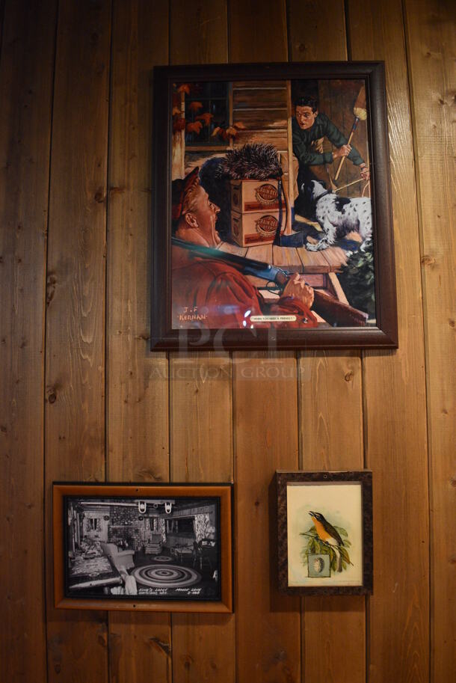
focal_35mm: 27
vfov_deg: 67.3
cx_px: 228
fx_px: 512
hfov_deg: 48.0
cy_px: 342
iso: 2200
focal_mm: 18
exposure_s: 1/30
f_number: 3.5
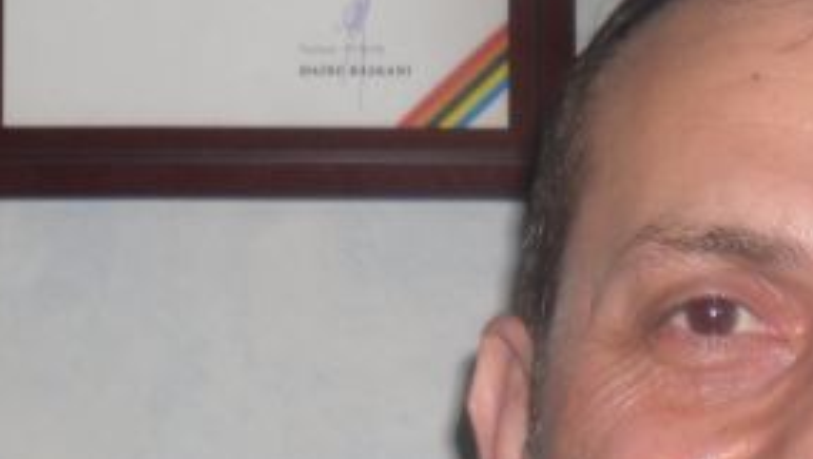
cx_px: 842
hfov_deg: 24.3
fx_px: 1791
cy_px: 543
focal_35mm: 83
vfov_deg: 14.2
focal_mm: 6
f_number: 2.8
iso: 80
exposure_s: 1/45
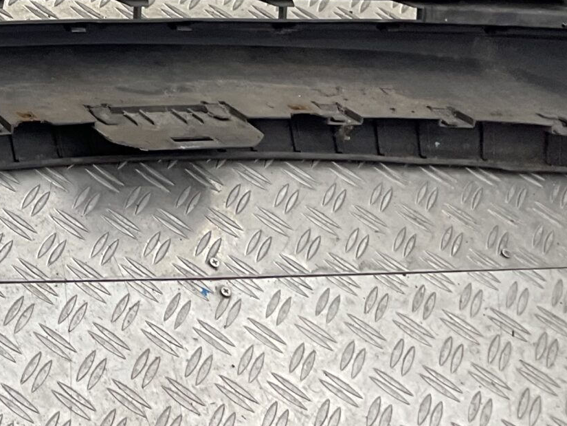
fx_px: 1474
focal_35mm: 90
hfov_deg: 19.1
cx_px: -279
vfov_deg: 15.2
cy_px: -205
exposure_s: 1/120
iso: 50
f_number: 1.8
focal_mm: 3
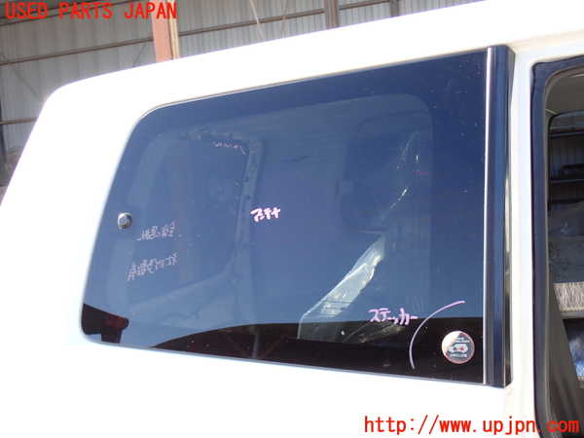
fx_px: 742
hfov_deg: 42.9
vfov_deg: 32.9
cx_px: 292
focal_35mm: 44
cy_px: 219
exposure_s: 1/100
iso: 100
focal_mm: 7.84
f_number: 4
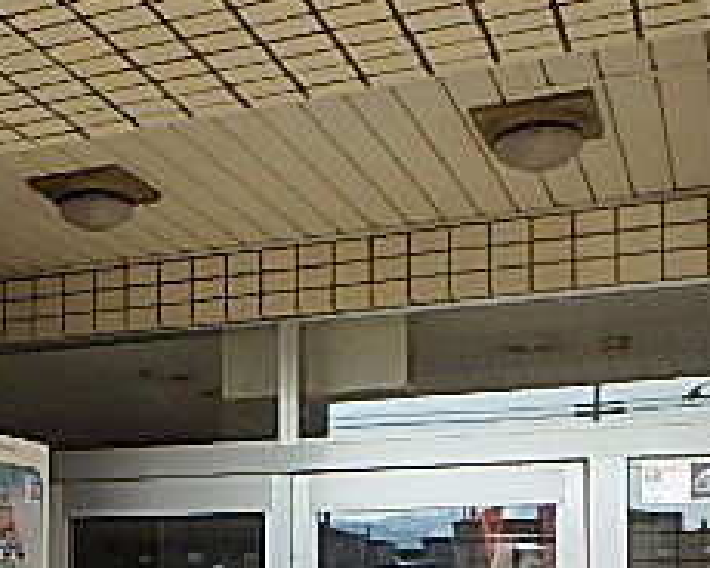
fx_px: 1198
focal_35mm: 57
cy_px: 602
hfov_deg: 32.5
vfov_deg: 25.1
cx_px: 188
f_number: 3.5
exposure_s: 1/500
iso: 125
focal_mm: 3.7
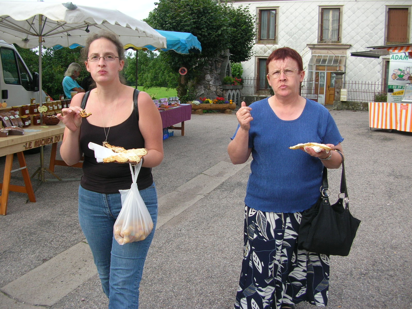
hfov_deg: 52.6
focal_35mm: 35
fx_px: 417
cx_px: 206
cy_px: 154
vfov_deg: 40.7
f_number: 2.8
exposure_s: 1/254
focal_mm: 5.8
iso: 50
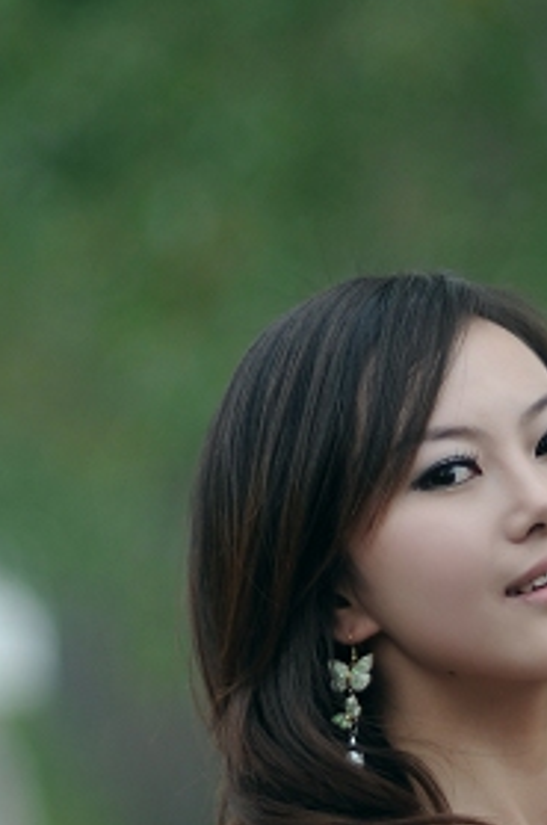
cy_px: 67
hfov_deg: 4.0
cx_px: 204
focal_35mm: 344
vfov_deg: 6.0
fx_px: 7877
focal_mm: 85
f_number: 1.8
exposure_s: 1/500
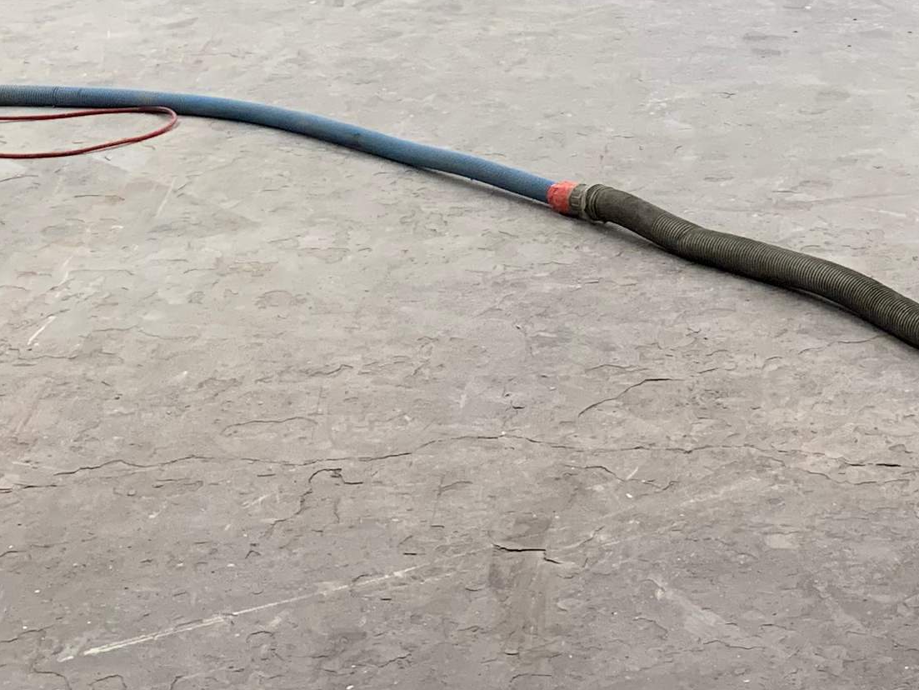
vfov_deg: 15.0
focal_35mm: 95
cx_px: 665
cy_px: -176
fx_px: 2523
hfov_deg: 20.5
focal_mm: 4.25
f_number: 1.8
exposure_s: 1/121
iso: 80
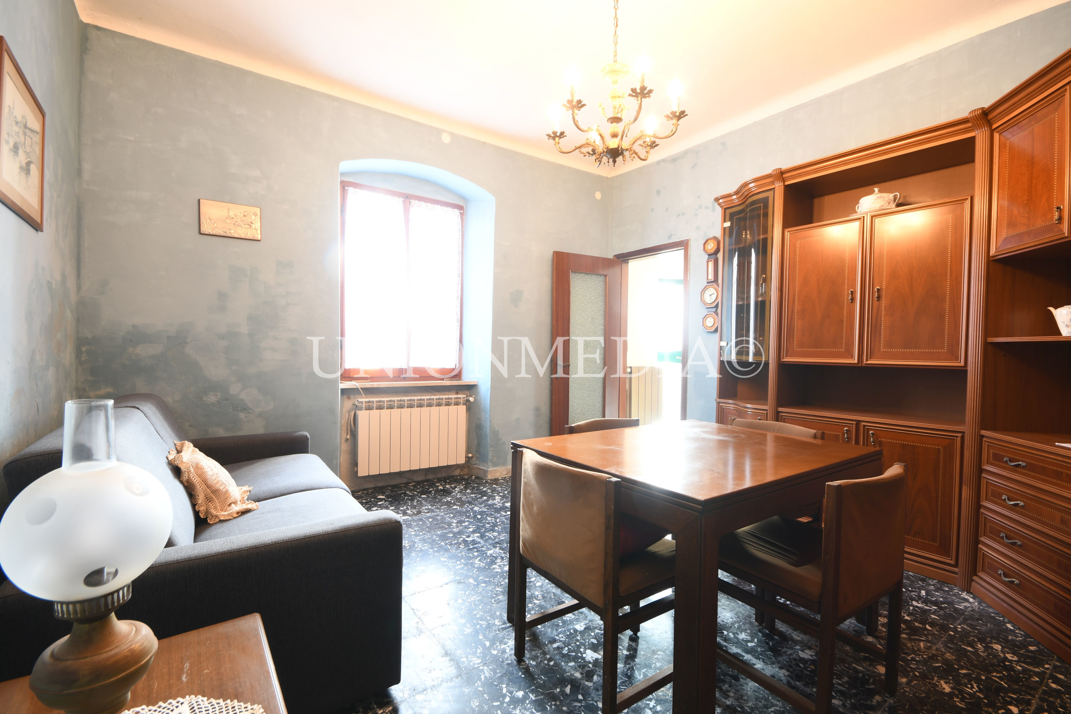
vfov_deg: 77.3
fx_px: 446
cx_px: 536
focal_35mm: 15
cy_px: 357
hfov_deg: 100.4
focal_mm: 10
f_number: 8
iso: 125
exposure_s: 1.6
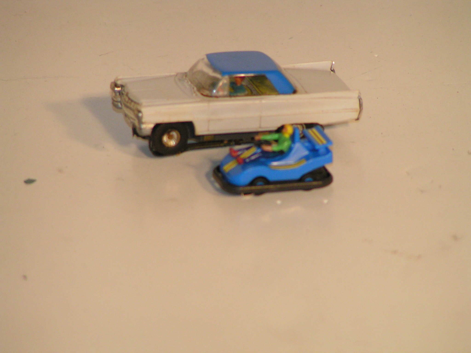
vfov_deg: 3.9
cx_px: 236
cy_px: 176
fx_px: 5170
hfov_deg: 5.2
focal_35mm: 380
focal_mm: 58
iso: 125
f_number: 3.5
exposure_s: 1/400
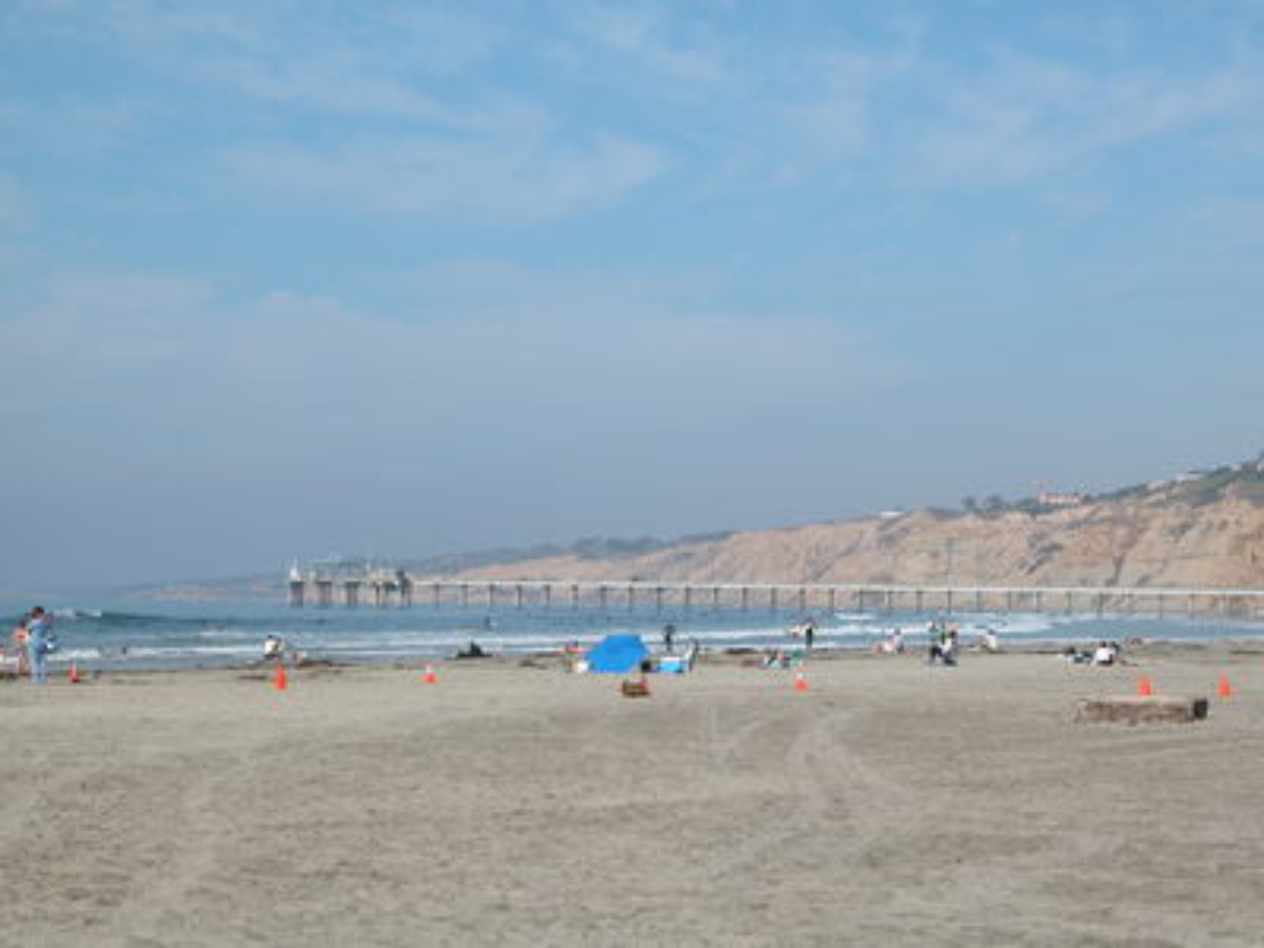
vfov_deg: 16.1
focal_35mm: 92
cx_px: 632
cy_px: 474
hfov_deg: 21.3
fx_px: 3359
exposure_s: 1/527
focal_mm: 23.7
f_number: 6.4
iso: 100
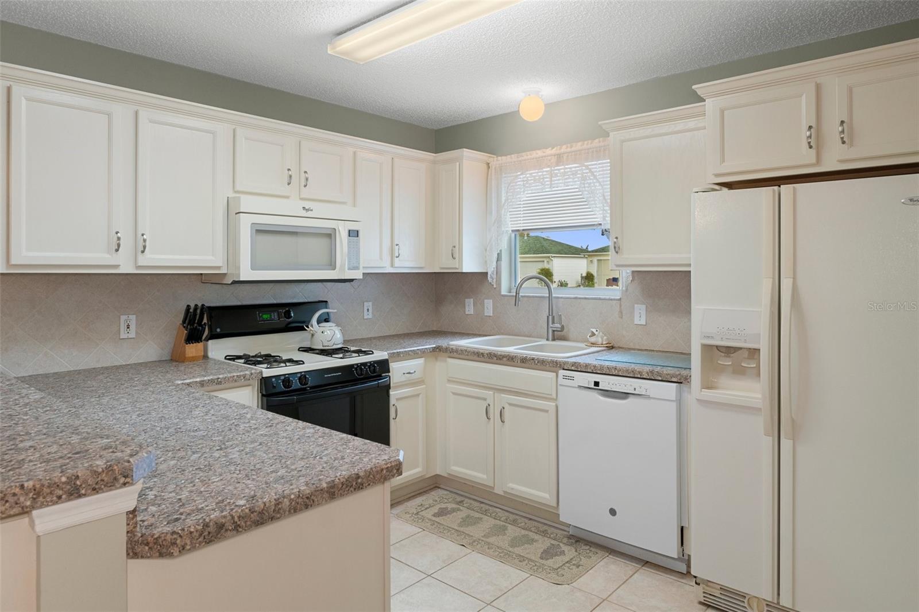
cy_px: 306
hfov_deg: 77.3
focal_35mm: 22
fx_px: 574
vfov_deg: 56.1
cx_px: 460
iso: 320
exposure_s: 1/6
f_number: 8
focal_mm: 15
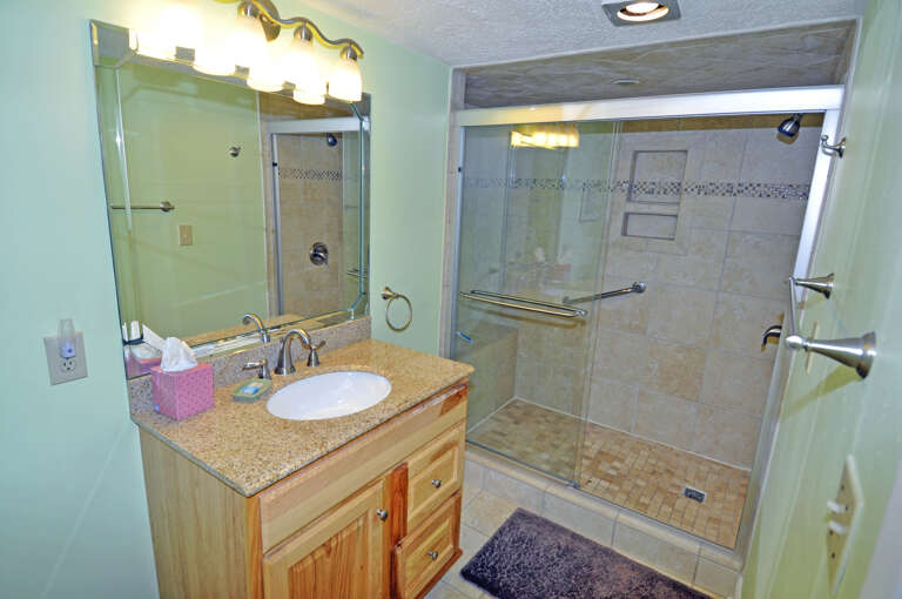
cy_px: 300
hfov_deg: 90.1
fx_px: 450
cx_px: 451
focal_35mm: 18
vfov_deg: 67.2
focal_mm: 12
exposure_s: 1/125
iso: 360
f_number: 5.6
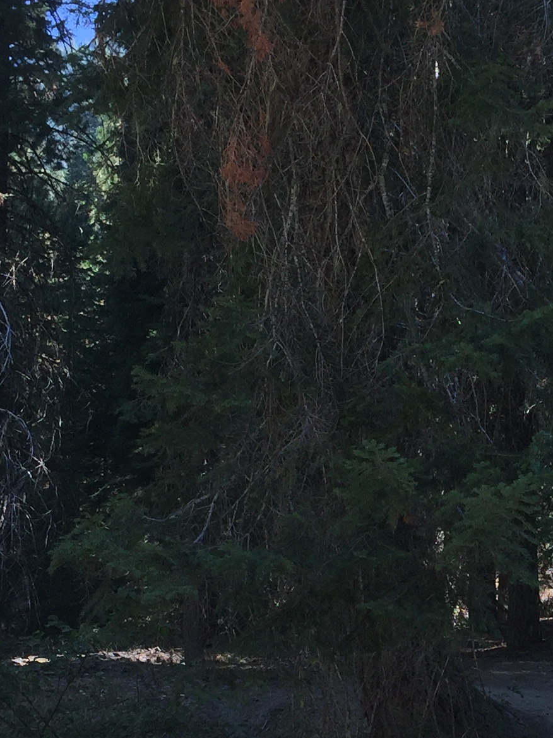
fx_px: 1726
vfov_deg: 23.6
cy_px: 641
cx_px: 489
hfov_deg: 17.9
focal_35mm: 81
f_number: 2.2
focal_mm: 4.15
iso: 32
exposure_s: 1/494
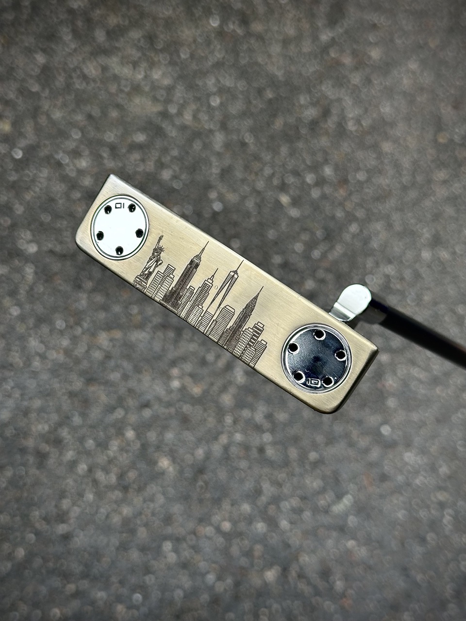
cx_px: 233
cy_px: 310
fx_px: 862
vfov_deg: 39.7
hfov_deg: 30.3
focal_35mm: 48
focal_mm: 6.86
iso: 80
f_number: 1.78
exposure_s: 1/121
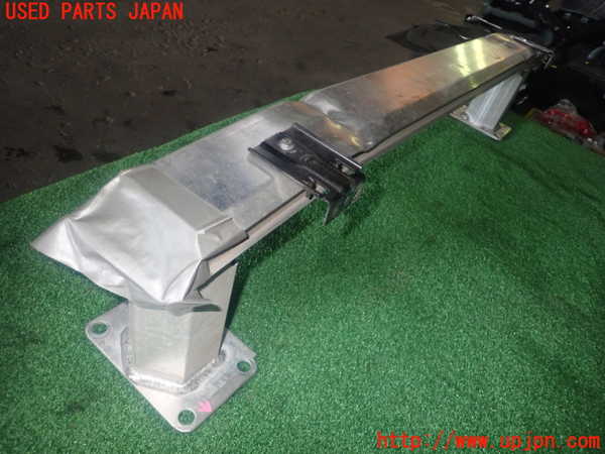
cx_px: 302
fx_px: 437
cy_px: 227
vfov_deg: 54.9
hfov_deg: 69.4
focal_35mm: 25
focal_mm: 4.5
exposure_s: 1/30
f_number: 5.6
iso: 250
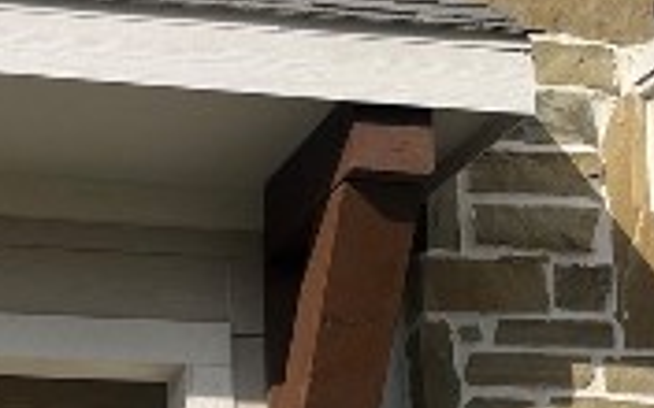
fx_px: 2139
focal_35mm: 120
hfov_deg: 17.2
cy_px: 619
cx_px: 93
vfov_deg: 10.5
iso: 50
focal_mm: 5.1
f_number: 1.6
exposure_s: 1/4484
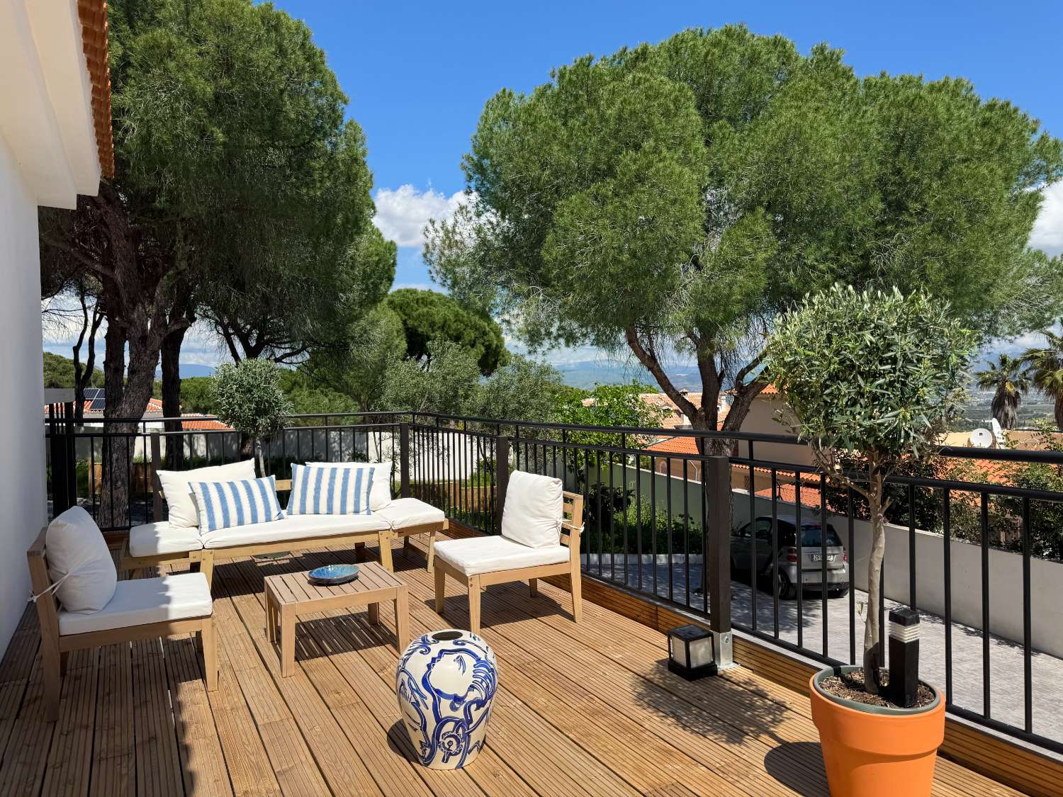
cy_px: 398
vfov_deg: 56.8
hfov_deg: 71.6
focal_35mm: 24
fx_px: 737
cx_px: 532
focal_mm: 6.76
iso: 80
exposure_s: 1/5348
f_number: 1.78
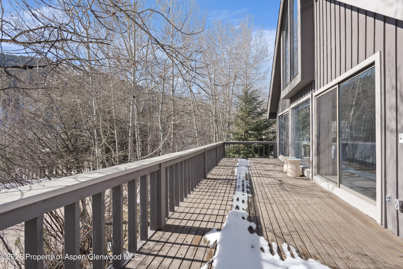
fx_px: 213
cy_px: 134
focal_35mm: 19
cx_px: 202
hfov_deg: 86.9
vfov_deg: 64.6
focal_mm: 19
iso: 80
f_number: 7.1
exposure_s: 1/40
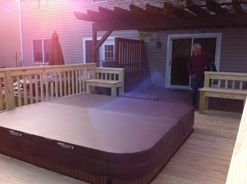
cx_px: 124
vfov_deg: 40.6
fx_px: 249
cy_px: 92
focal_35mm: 35
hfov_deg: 52.7
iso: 80
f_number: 2.8
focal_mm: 3.85
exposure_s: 1/241
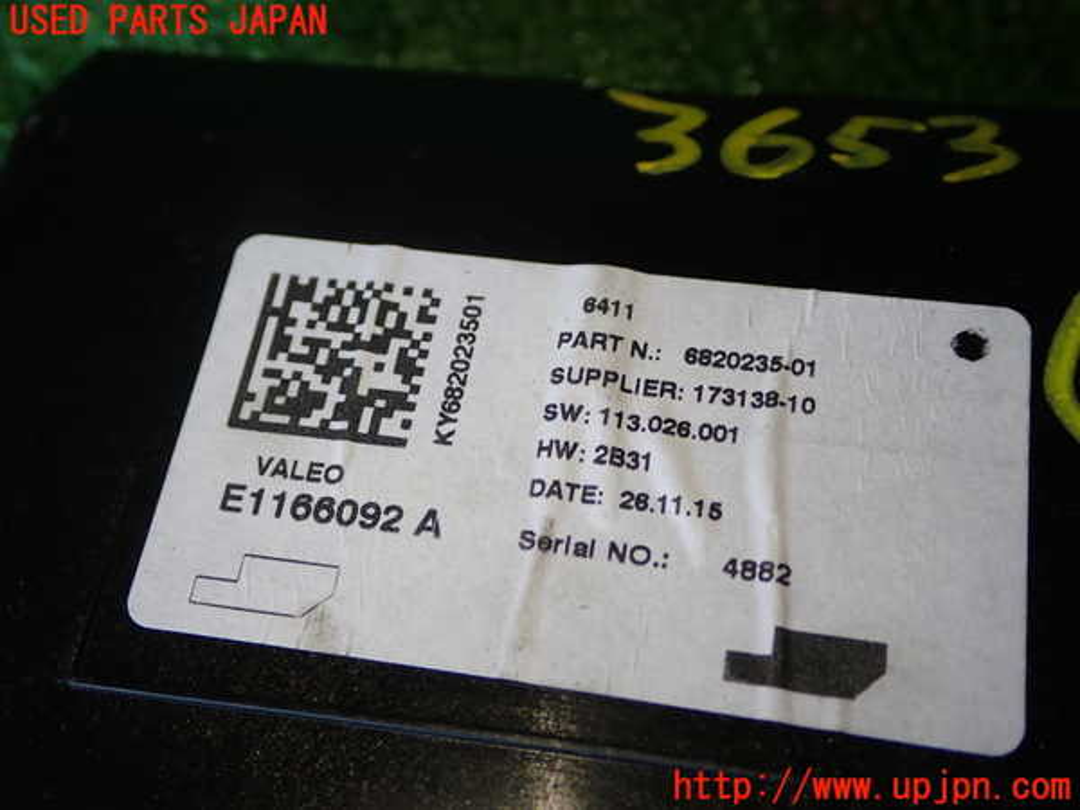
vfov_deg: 32.9
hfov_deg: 42.9
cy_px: 405
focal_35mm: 44
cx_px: 540
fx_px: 1373
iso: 125
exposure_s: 1/80
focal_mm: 7.84
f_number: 2.9
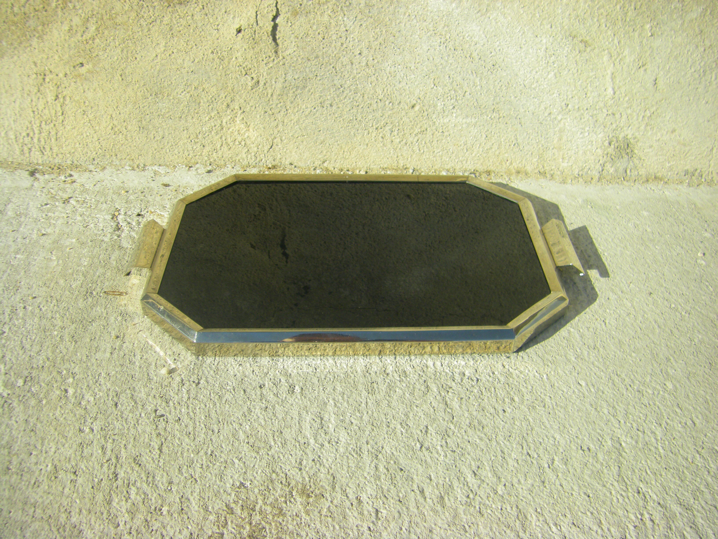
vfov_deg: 37.7
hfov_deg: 49.0
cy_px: 270
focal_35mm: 38
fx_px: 788
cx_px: 359
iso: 64
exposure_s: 1/200
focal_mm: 6.3
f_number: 7
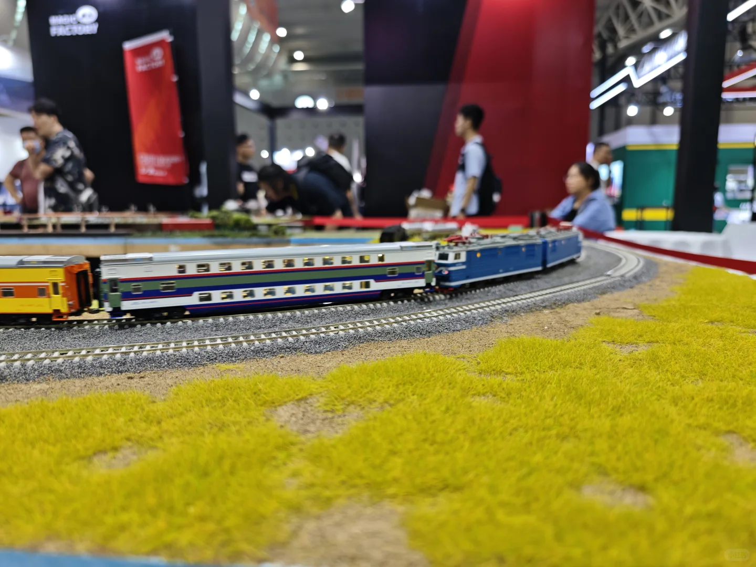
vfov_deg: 58.9
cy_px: 284
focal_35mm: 23
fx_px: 502
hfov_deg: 73.9
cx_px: 378
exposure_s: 1/100
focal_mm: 8.72
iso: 125
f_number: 1.63
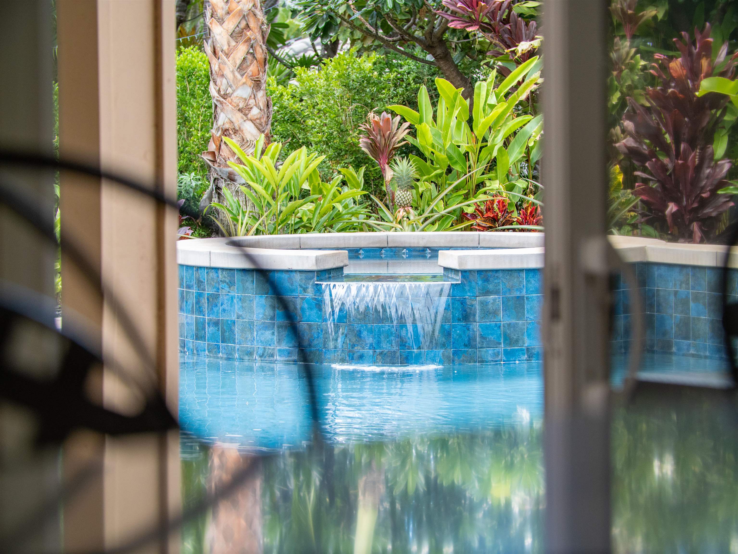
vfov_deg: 11.1
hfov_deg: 14.7
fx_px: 2858
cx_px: 369
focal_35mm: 134
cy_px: 277
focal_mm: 67
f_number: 4
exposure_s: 1/160
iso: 400
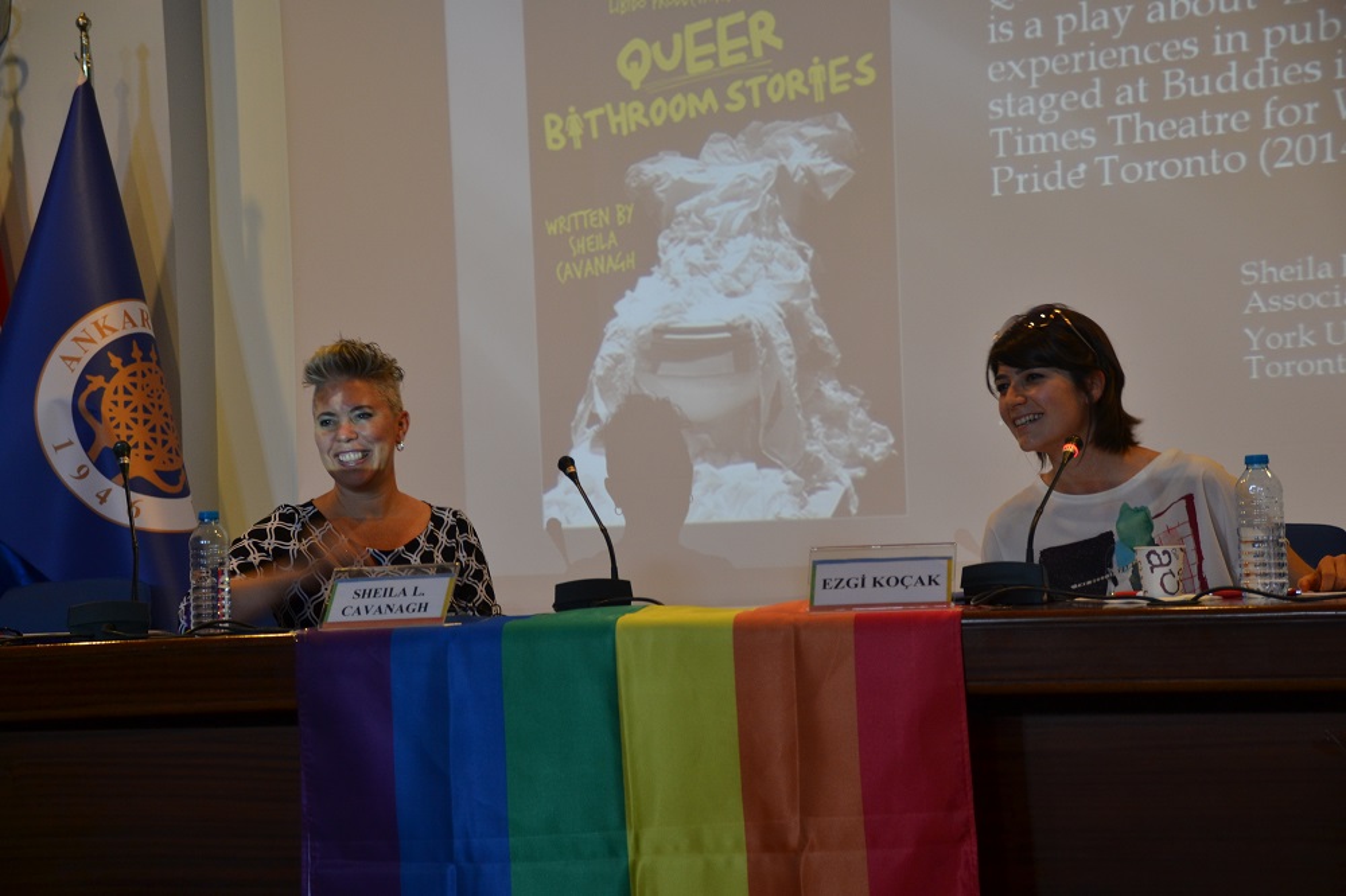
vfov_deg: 19.7
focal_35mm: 69
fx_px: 2579
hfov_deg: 29.3
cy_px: 448
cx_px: 673
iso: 400
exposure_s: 1/20
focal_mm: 46
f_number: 4.8
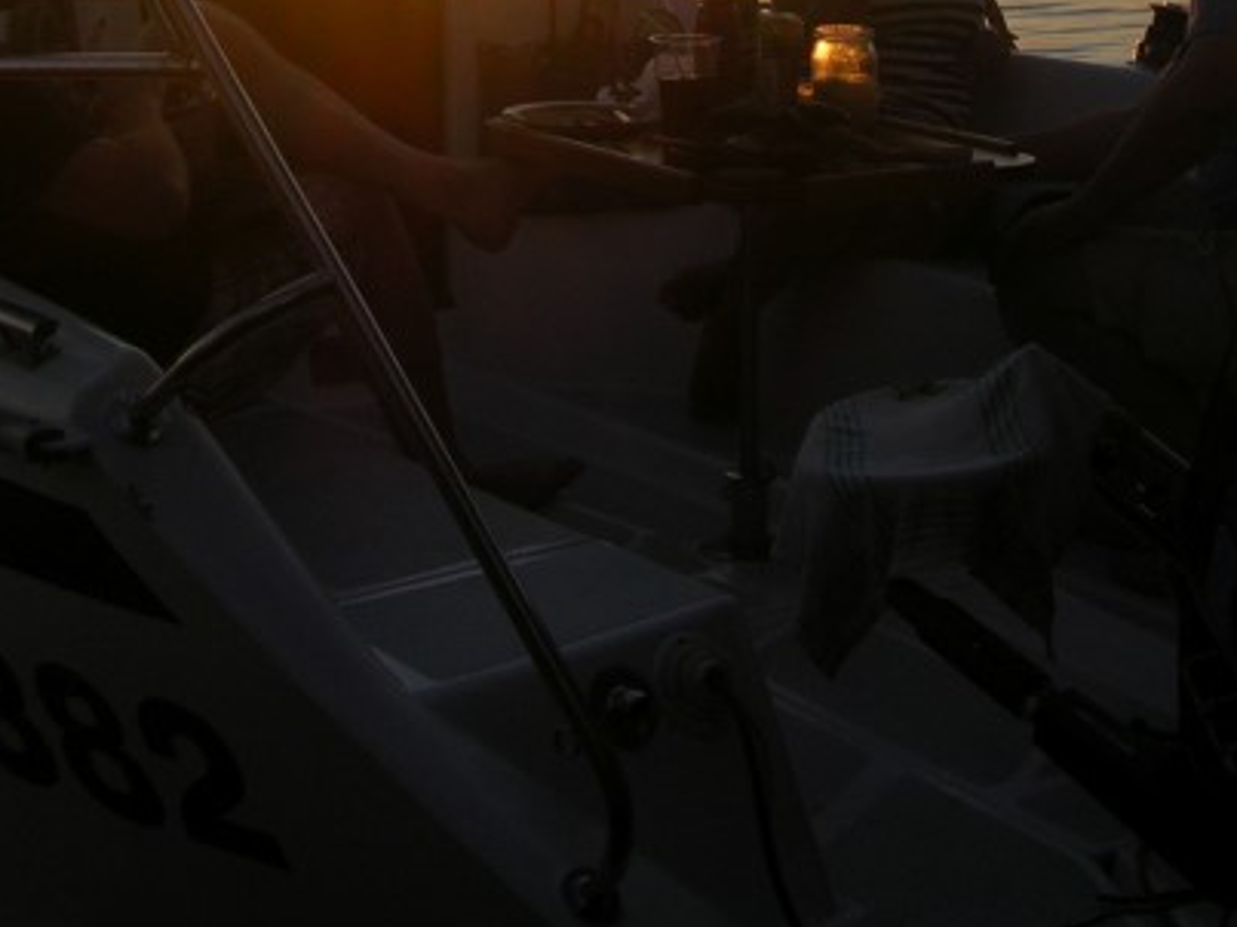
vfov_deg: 15.9
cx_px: 777
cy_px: -187
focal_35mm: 89
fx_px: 3179
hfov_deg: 22.0
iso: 50
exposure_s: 1/210
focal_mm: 8.9
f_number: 6.3
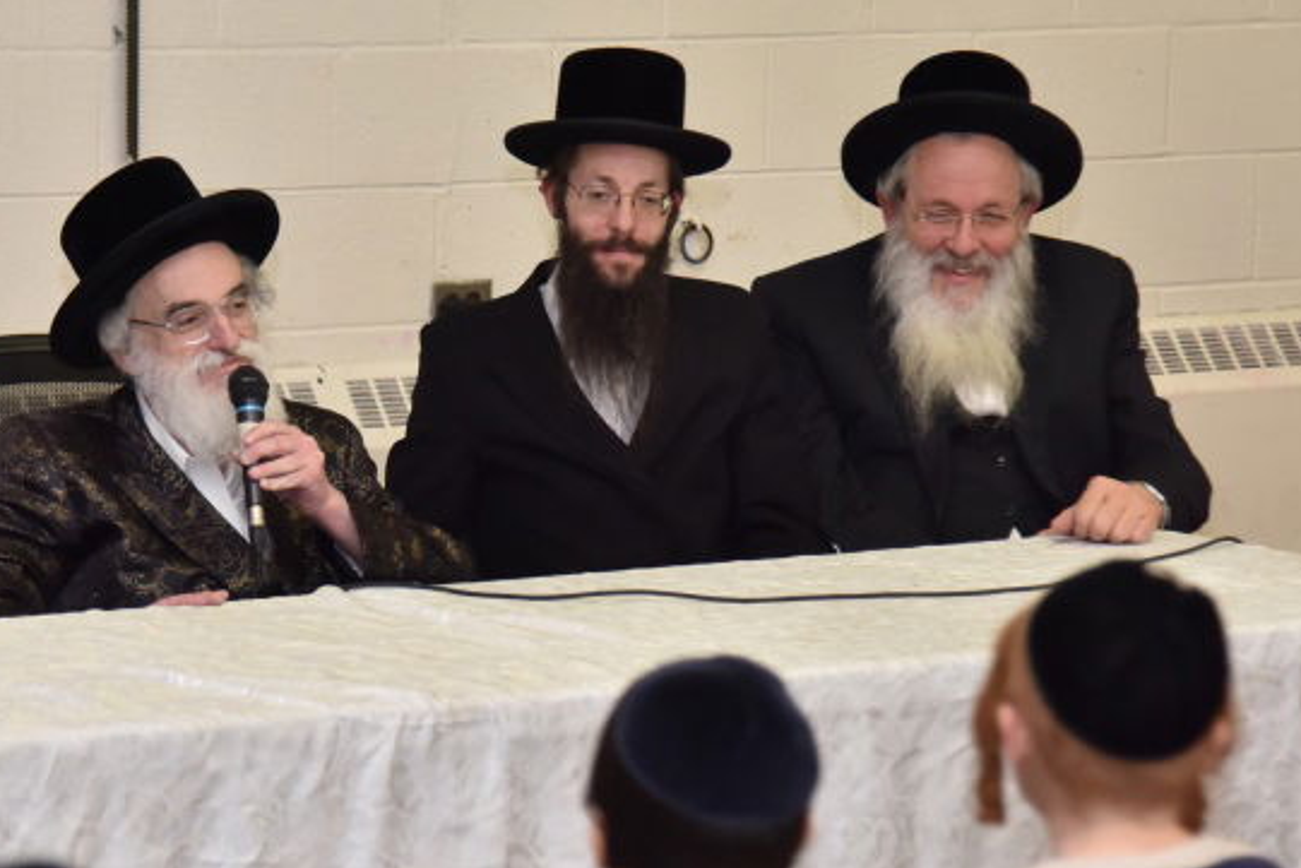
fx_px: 5820
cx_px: 356
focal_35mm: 161
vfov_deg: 8.5
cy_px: 427
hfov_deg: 12.7
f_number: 4
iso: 1600
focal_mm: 85
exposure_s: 1/200
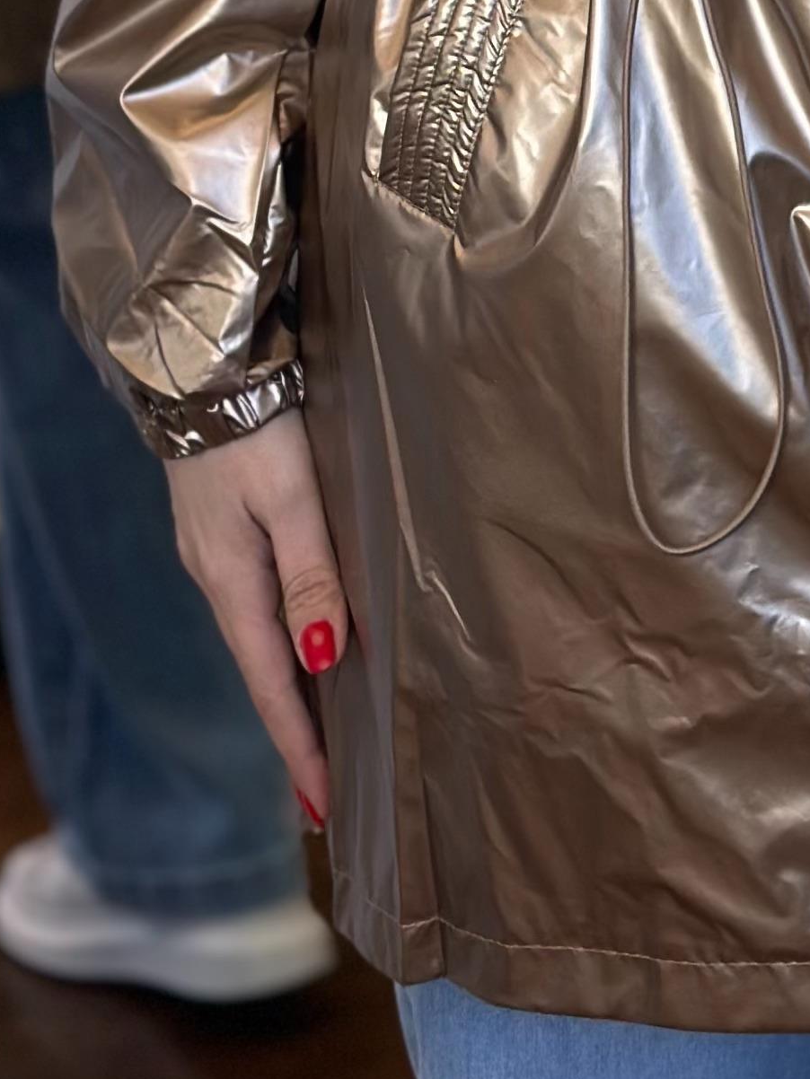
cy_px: -677
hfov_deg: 9.1
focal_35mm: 161
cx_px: 920
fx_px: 5021
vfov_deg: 11.6
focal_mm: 6.86
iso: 80
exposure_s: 1/141
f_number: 1.78
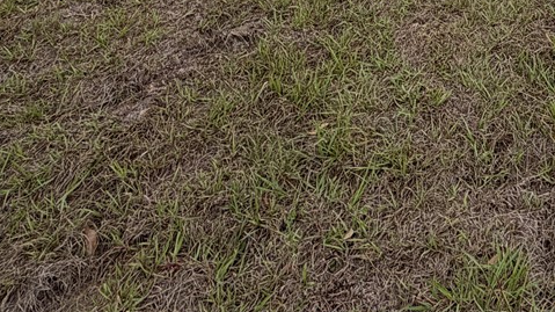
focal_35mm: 51
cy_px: -264
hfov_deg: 35.9
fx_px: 750
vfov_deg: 18.1
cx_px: 575
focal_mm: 2.22
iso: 40
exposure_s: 1/502
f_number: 2.2
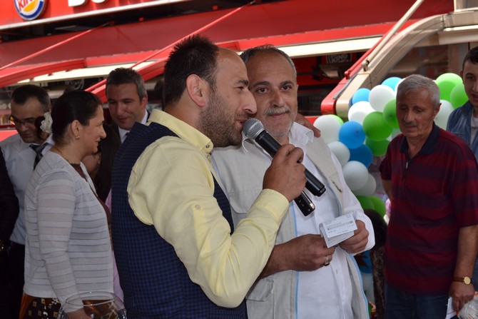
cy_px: 160
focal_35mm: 48
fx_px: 637
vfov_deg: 28.1
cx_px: 239
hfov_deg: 41.1
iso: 100
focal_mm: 32
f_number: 7.1
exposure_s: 1/200
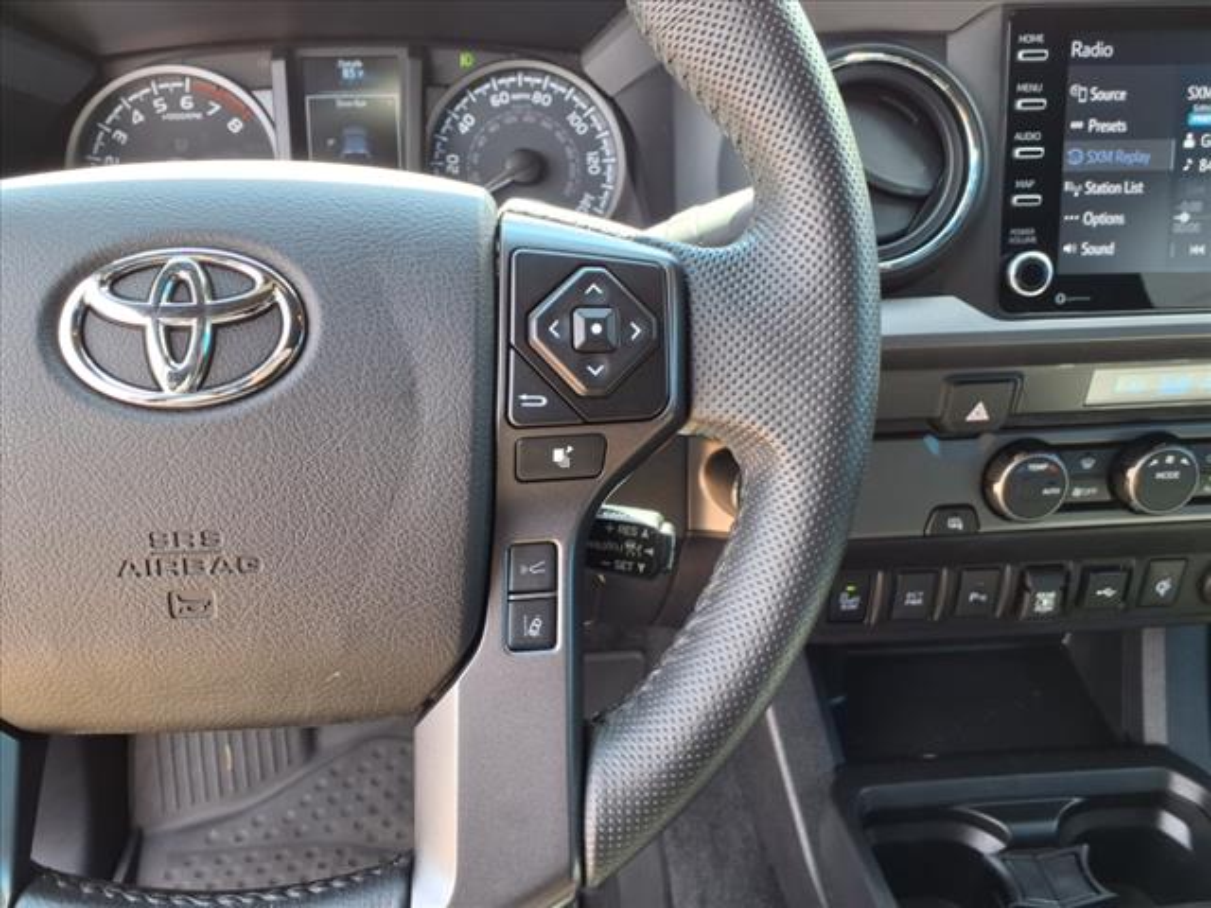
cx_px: 606
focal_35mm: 27
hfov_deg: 65.3
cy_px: 454
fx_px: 945
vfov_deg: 51.4
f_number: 1.9
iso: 40
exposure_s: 1/60.2
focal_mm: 3.58
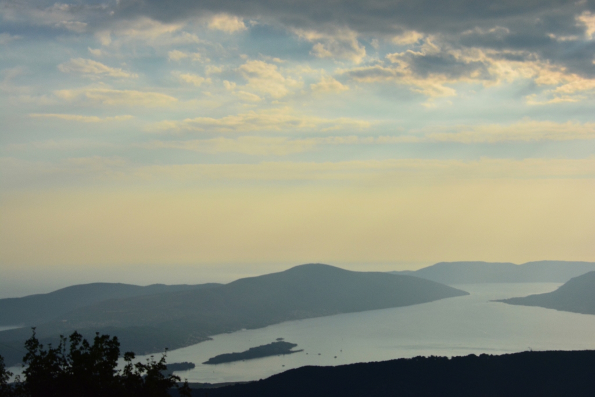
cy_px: 198
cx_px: 298
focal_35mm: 60
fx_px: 992
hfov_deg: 33.4
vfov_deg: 22.6
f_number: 9
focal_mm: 40
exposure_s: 1/2500
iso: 800
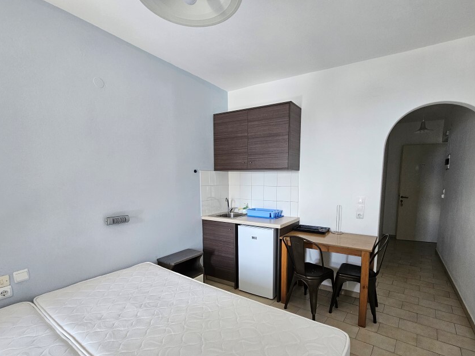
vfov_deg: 77.4
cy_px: 209
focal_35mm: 16
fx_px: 220
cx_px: 259
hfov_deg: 94.3
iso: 160
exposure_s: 1/50
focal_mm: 2.2
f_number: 2.2
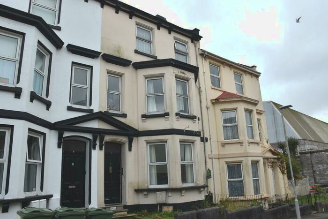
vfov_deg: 47.9
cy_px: 110
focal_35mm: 27
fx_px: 246
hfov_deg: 67.4
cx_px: 164
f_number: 9
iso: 200
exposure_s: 1/320
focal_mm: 18
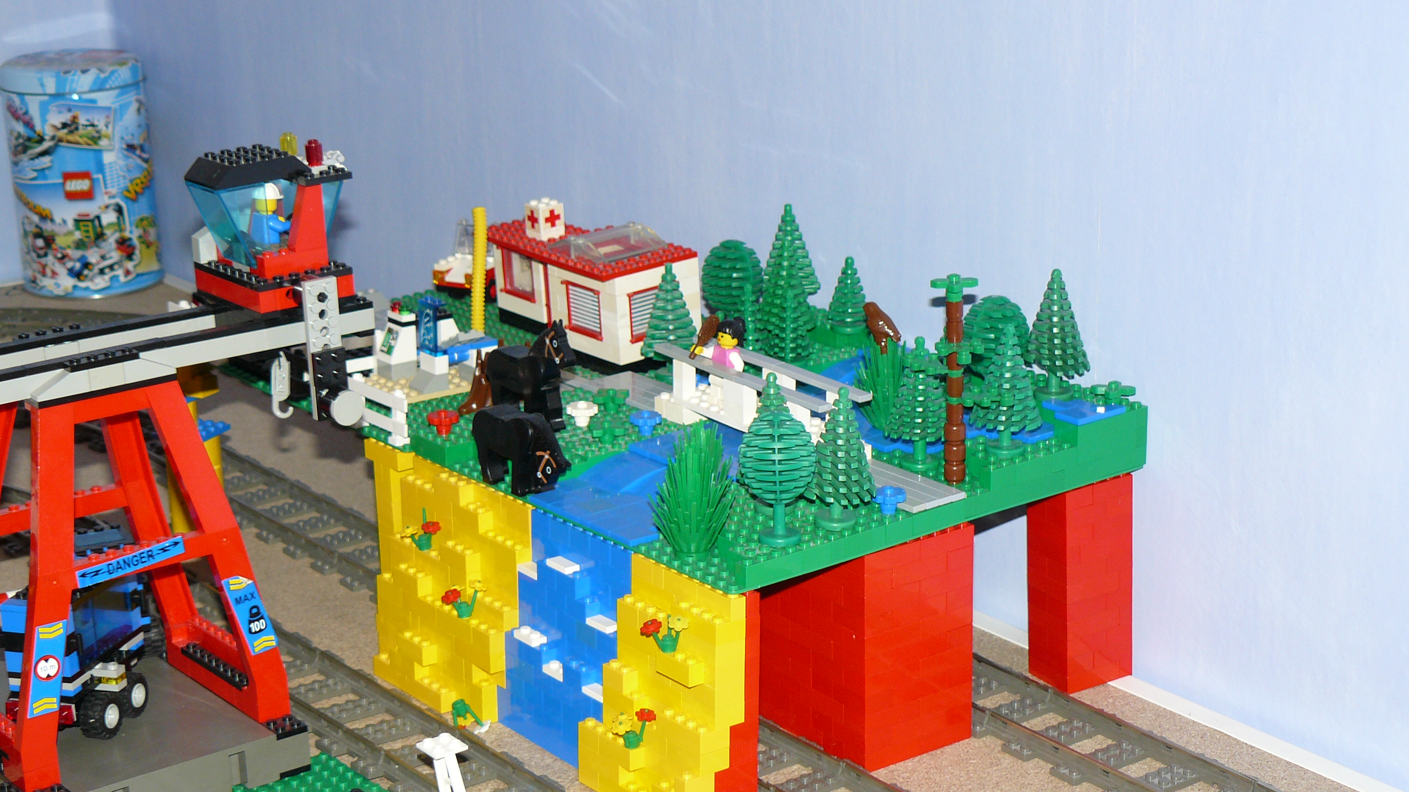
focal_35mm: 66
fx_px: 2466
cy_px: 469
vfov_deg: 18.2
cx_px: 707
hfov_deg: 31.9
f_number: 3.2
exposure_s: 1/30
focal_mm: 10.1
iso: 100
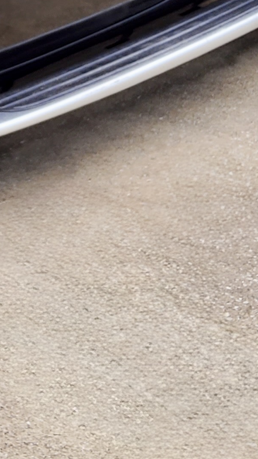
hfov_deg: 11.6
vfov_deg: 21.5
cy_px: -15
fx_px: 1156
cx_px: -244
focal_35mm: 95
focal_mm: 3.08
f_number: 2
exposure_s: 1/120
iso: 64
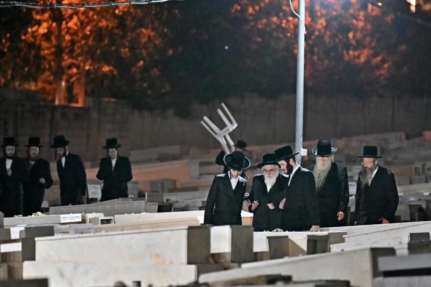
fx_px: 3590
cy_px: 144
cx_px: 216
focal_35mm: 300
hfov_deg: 6.9
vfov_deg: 4.6
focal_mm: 200
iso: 5000
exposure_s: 1/125
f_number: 2.8
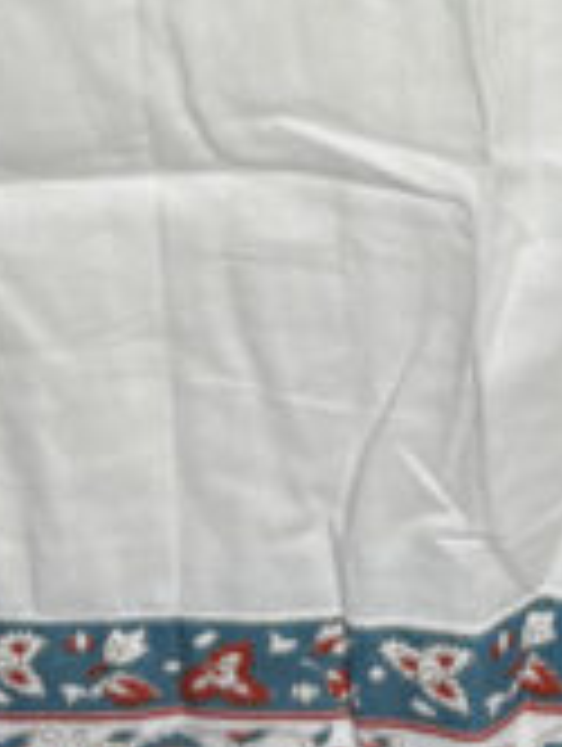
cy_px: -578
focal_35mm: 146
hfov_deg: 10.0
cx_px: 715
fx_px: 3152
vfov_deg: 12.4
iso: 50
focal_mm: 5.96
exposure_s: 1/100
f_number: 1.6
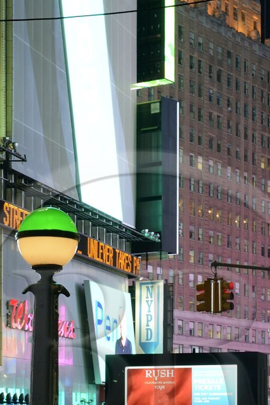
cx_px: 143
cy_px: 349
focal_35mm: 100
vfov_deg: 20.1
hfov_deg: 13.7
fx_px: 1126
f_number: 5.6
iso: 1600
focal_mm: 40
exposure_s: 1/60
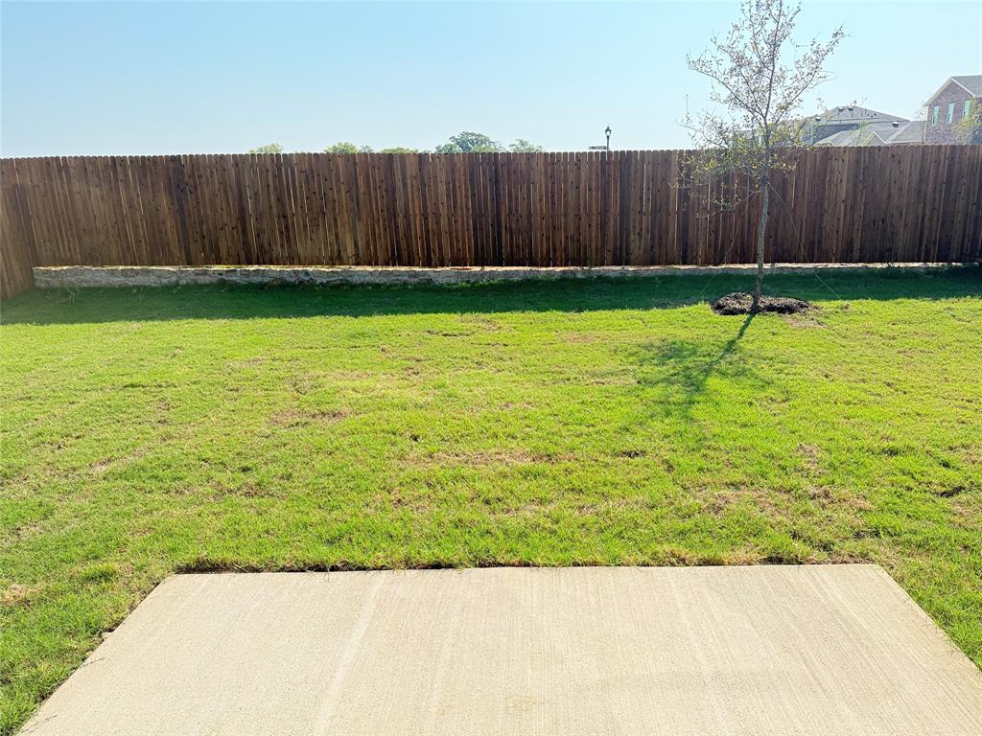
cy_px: 368
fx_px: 681
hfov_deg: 71.6
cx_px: 491
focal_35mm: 24
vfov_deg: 56.8
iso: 100
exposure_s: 1/2525
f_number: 1.78
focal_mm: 6.76
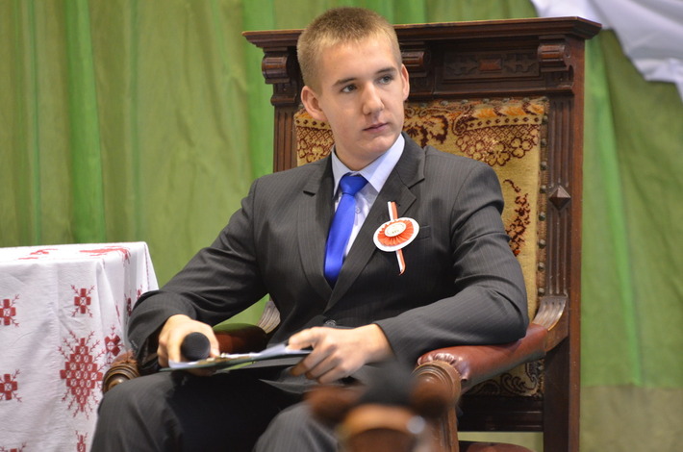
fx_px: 5253
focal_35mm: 278
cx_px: 342
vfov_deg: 4.9
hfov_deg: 7.4
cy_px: 226
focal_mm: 185
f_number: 2.8
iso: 1600
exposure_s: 1/80
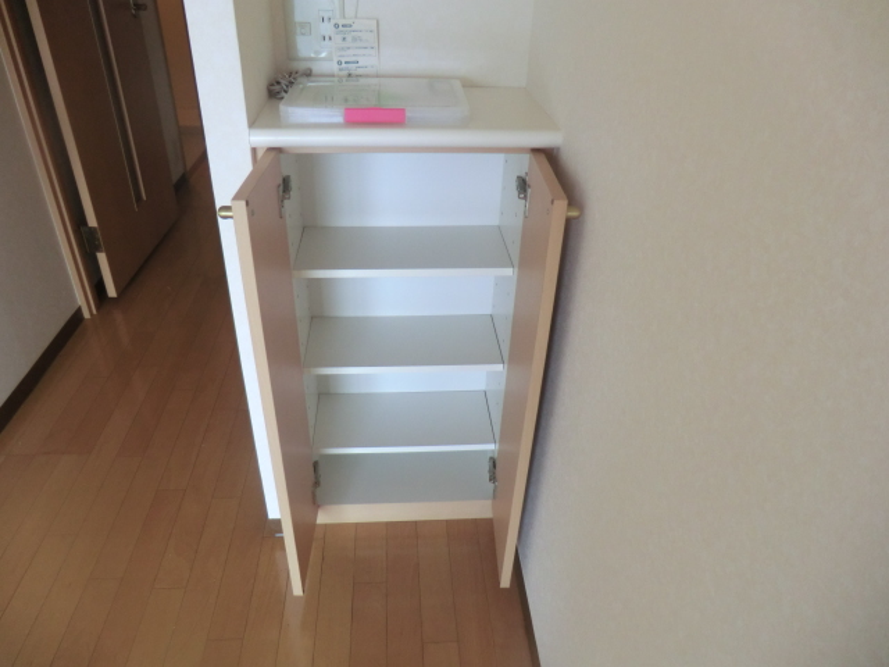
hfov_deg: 71.6
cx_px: 444
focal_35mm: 24
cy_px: 334
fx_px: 616
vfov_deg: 56.8
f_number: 3.2
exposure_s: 1/60
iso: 200
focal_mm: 4.3
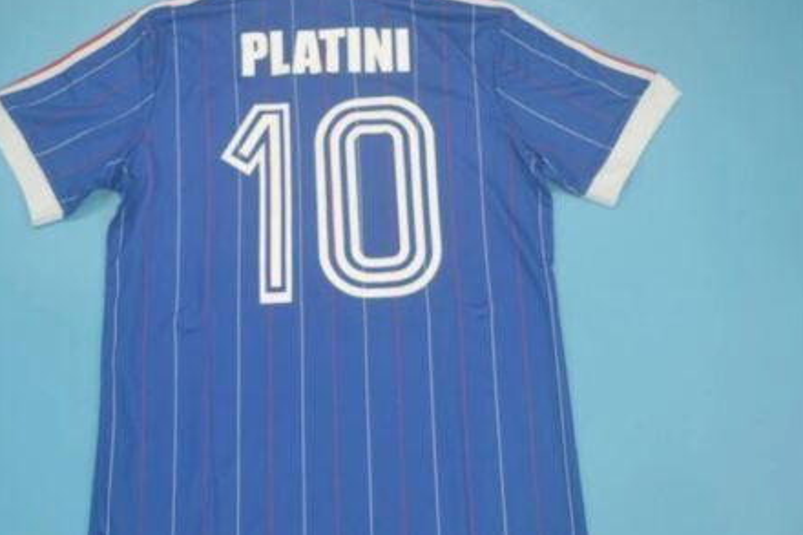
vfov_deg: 29.8
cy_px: 283
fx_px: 1003
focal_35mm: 45
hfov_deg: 43.6
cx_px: 369
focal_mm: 22
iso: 200
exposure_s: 1/100
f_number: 3.8
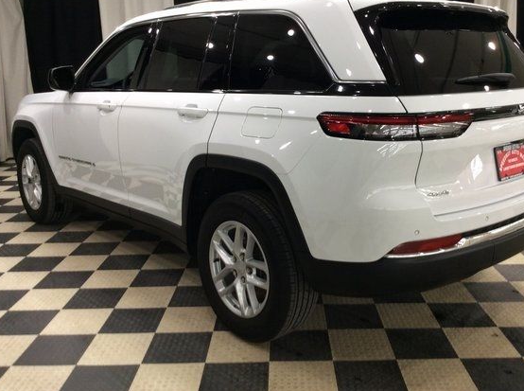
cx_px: 293
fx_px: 559
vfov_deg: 38.4
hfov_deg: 50.1
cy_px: 168
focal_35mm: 37
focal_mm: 3.3
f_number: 2.4
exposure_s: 1/24
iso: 50
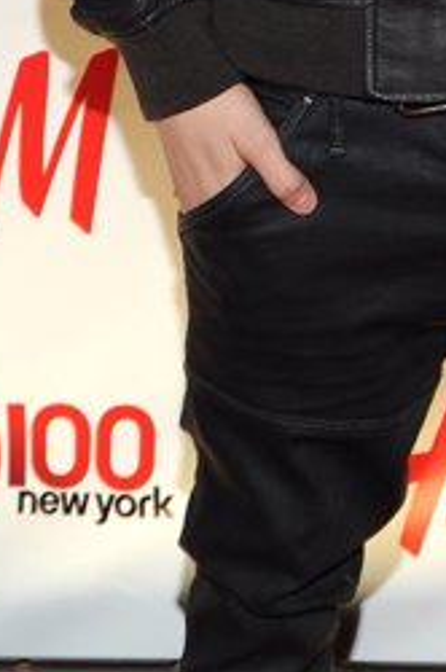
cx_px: 457
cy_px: -17
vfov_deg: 10.9
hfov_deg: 7.3
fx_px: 3484
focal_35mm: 187
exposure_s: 1/200
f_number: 7.1
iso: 400
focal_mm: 45
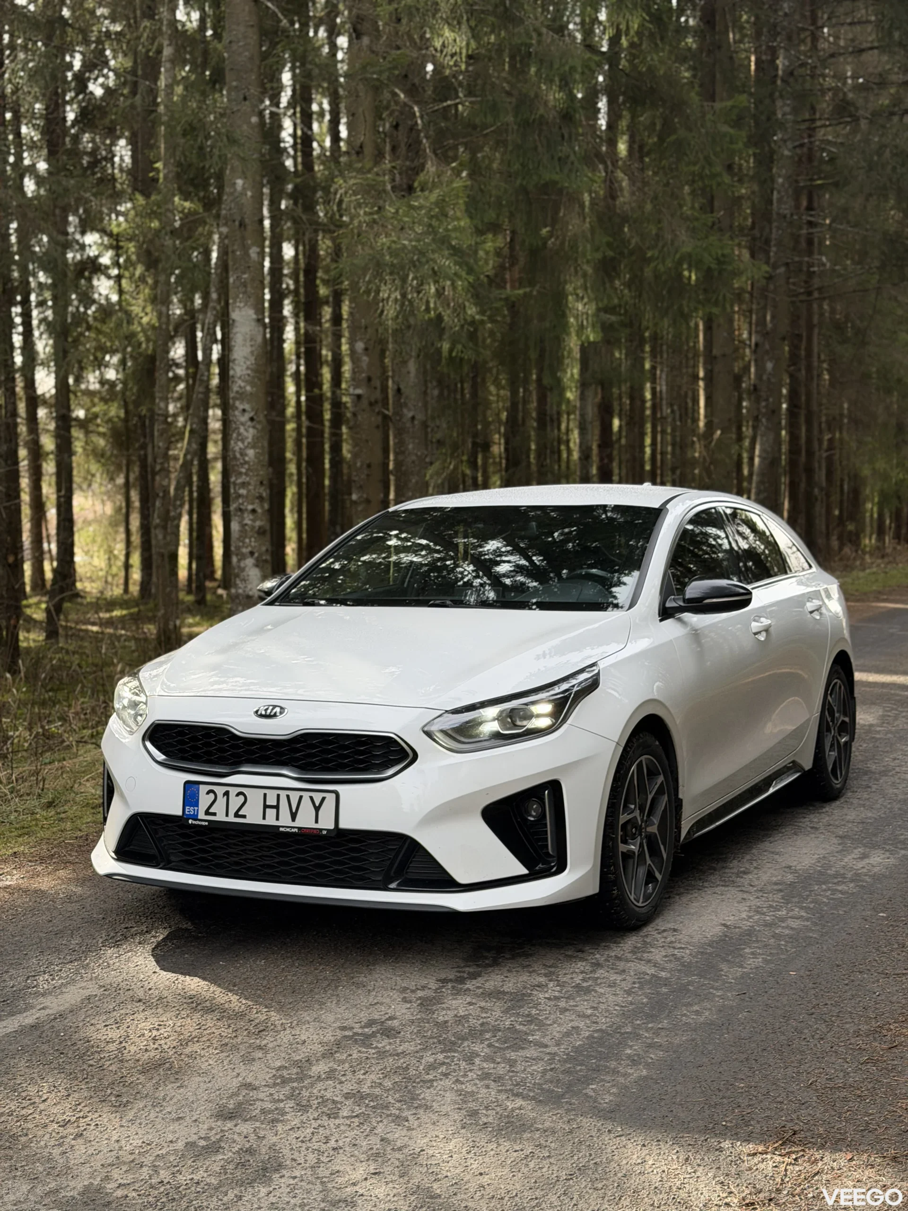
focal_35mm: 48
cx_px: 454
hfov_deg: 30.3
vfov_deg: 39.7
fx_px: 1679
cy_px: 606
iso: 64
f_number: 1.78
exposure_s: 1/794
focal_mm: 6.76
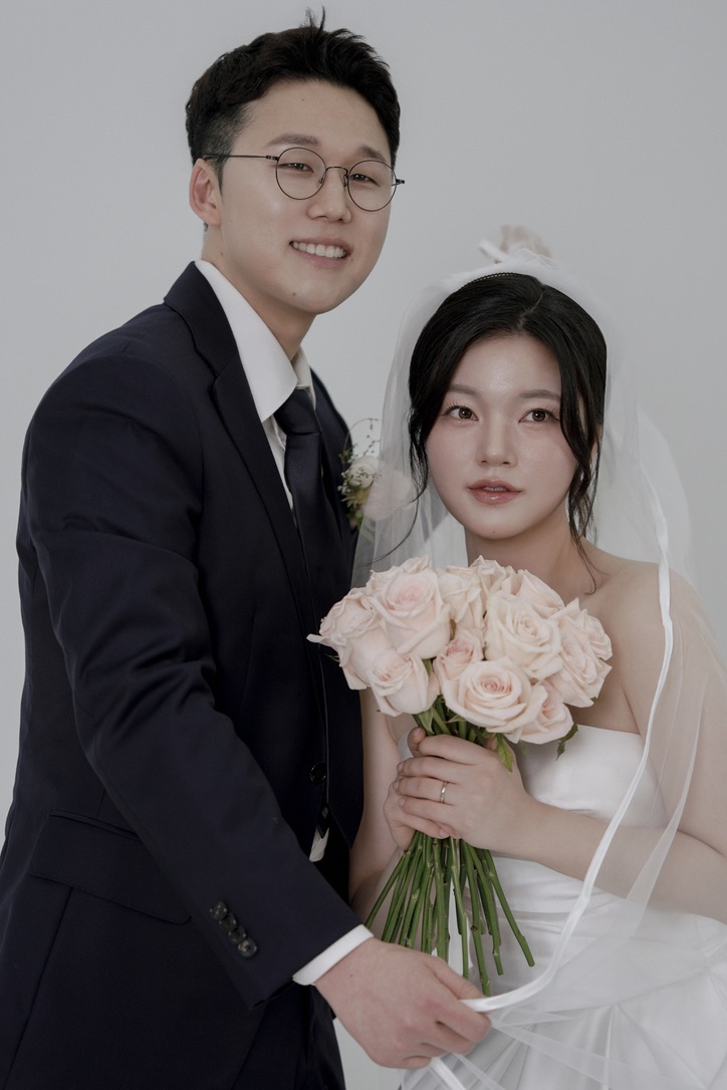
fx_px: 2120
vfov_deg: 28.8
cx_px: 364
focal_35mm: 70
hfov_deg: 19.5
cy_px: 545
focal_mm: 70
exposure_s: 1/250
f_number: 2.8
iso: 125
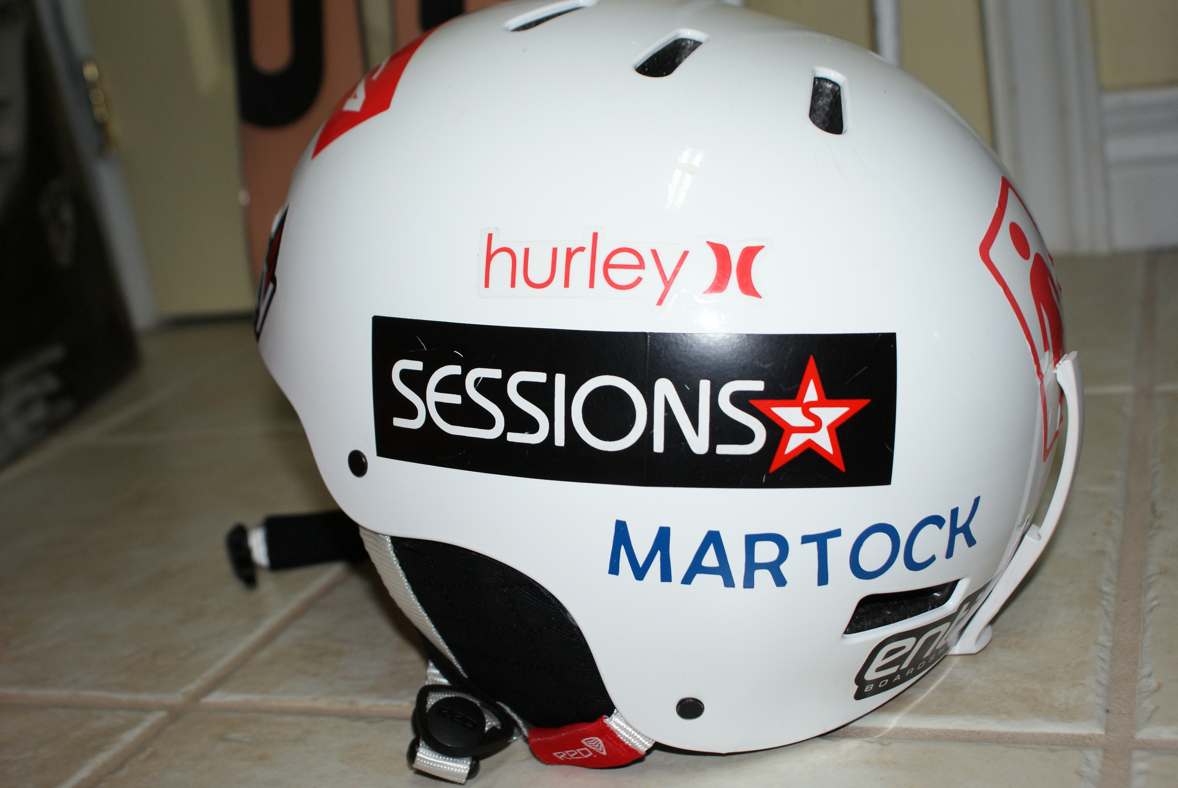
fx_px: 1474
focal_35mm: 45
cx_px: 589
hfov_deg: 43.6
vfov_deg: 29.9
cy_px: 394
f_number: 5.6
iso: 400
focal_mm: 30
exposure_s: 1/60
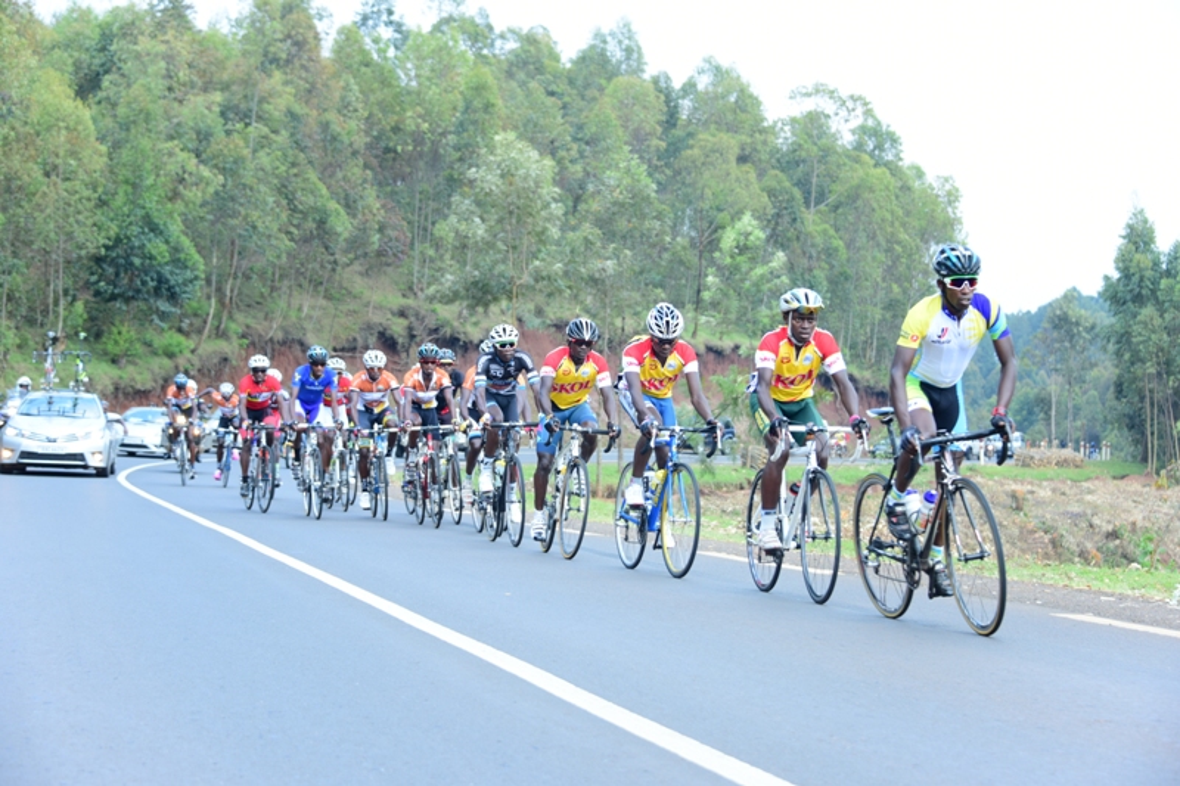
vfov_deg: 18.9
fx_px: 2359
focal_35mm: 72
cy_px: 393
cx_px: 590
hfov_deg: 28.1
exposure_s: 1/200
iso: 250
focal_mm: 72
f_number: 5
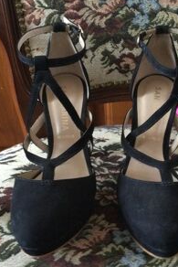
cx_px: 118
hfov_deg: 25.4
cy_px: 139
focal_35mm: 53
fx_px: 393
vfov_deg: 37.5
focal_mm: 3.3
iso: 400
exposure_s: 1/17
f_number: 2.4
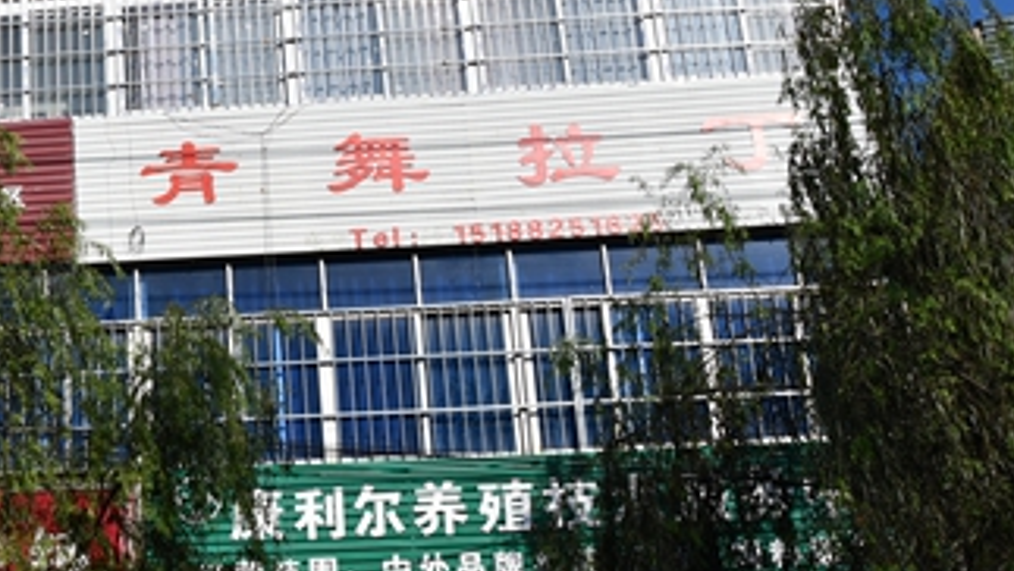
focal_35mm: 70
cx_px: -60
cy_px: 284
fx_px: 1883
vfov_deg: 17.3
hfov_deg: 27.9
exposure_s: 1/400
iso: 100
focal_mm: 18
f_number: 10
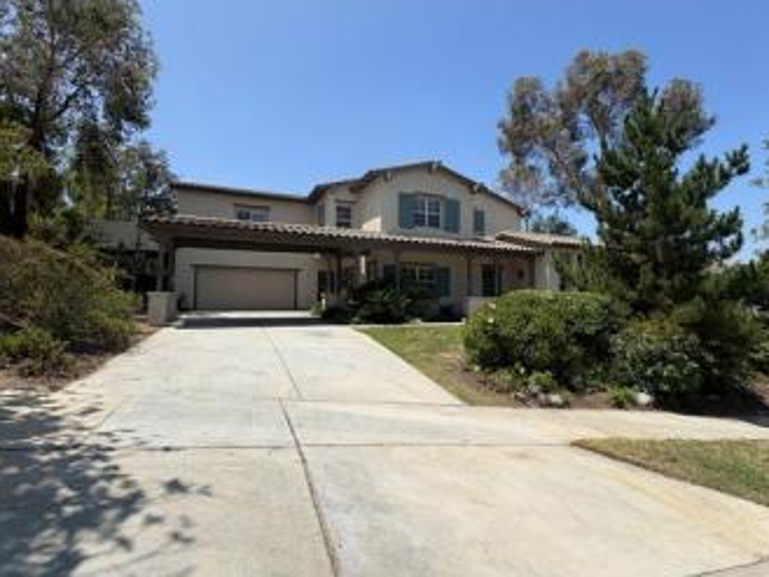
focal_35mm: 17
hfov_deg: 91.0
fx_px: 378
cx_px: 383
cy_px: 276
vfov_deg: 74.7
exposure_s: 1/1927
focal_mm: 2.22
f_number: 2.2
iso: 50
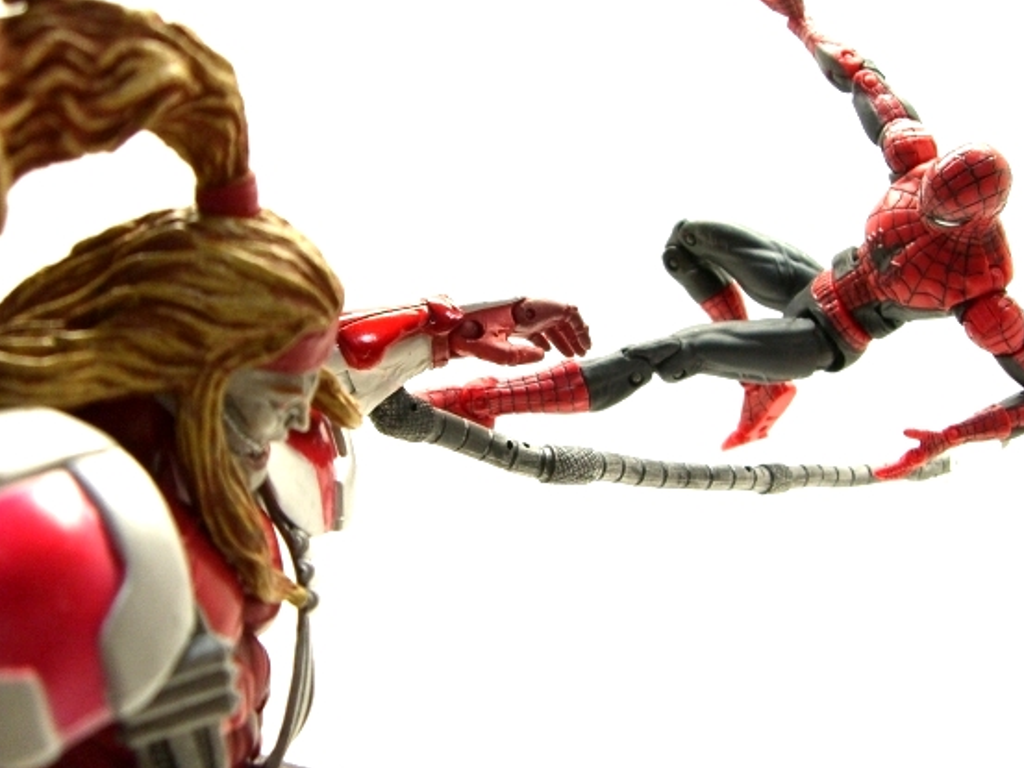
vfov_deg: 32.9
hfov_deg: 42.9
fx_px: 1302
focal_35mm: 44
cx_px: 548
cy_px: 394
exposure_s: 1/40
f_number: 2.7
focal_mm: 6.2
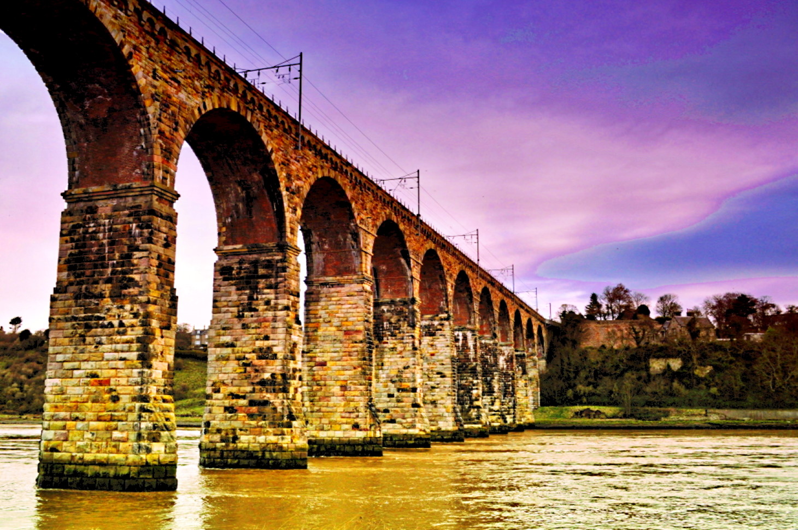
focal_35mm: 36
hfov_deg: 53.2
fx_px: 797
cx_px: 399
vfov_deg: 36.8
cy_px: 265
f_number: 10
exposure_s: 1/250
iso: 280
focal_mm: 24
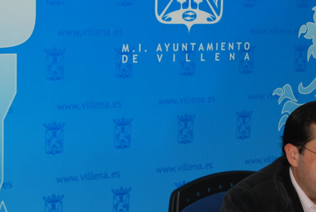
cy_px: 108
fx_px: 991
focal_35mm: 113
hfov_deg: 18.1
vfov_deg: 12.2
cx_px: 184
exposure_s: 1/60
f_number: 5.6
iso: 200
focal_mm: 55
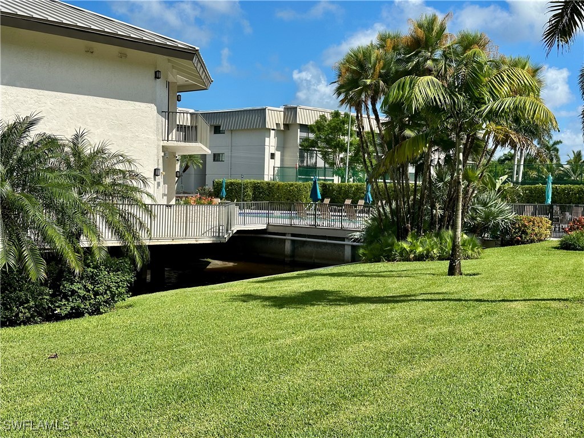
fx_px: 810
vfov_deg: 30.3
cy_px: 219
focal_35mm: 48
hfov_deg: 39.7
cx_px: 292
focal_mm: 6.86
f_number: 1.78
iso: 64
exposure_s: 1/4184
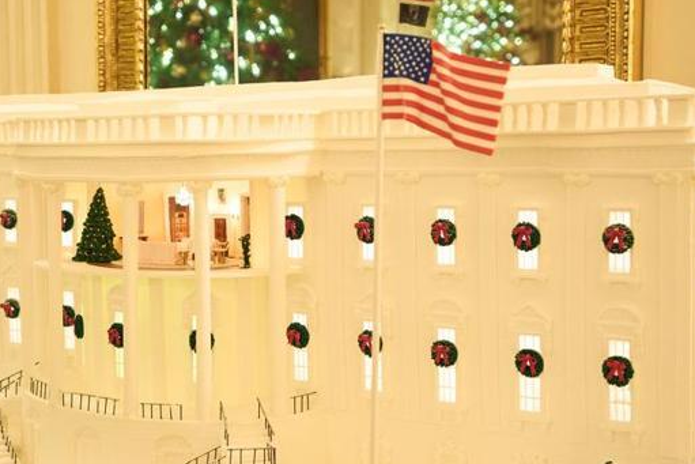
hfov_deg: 34.9
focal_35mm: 57
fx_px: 1101
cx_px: 271
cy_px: 221
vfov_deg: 23.8
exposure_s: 1/80
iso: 3200
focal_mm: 35
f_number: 2.8
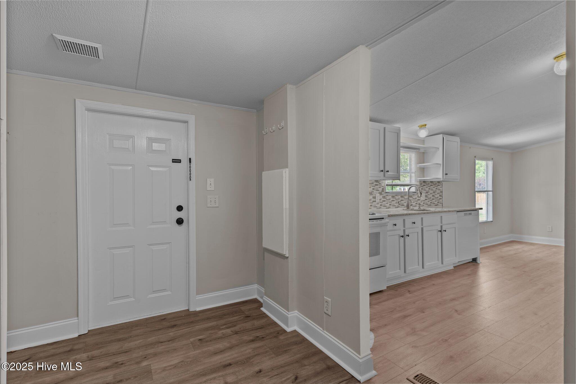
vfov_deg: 70.4
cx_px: 288
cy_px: 192
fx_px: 272
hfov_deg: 93.3
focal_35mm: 17
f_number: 8
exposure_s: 3.2
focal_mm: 17
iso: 160
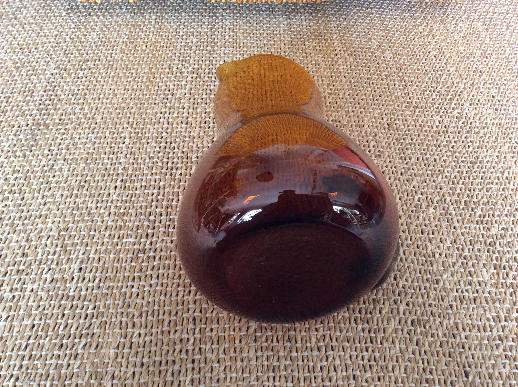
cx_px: 259
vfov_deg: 44.1
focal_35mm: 32
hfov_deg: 56.9
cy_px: 194
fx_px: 478
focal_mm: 3.3
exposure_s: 1/25
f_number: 2.4
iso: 160
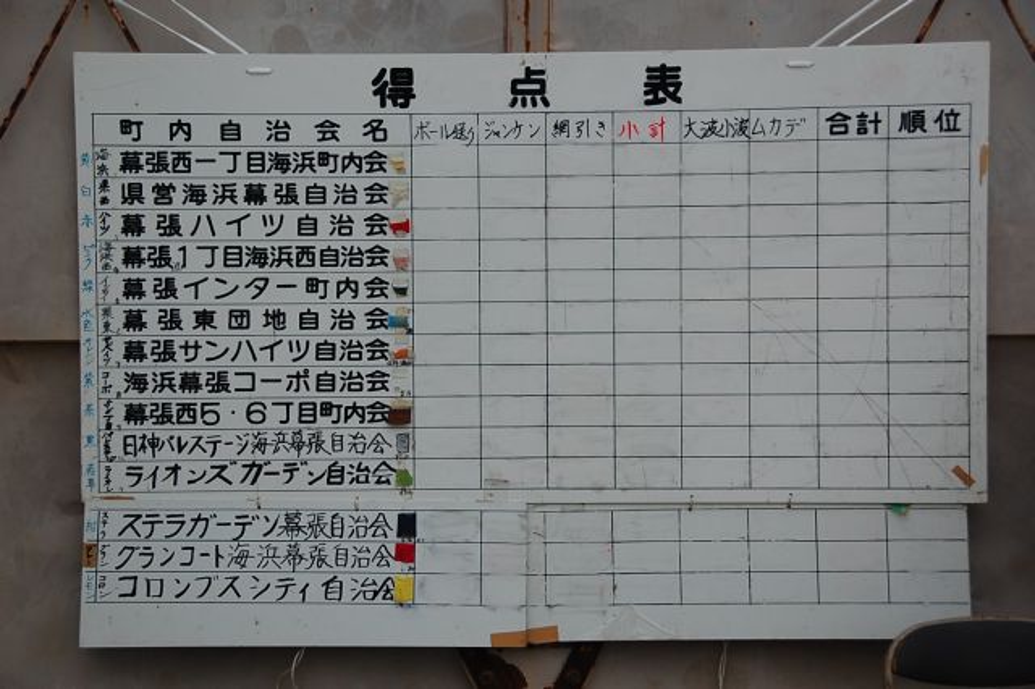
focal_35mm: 75
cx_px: 518
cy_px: 344
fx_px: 2155
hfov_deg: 27.0
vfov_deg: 18.2
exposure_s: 1/1600
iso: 400
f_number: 5
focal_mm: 50
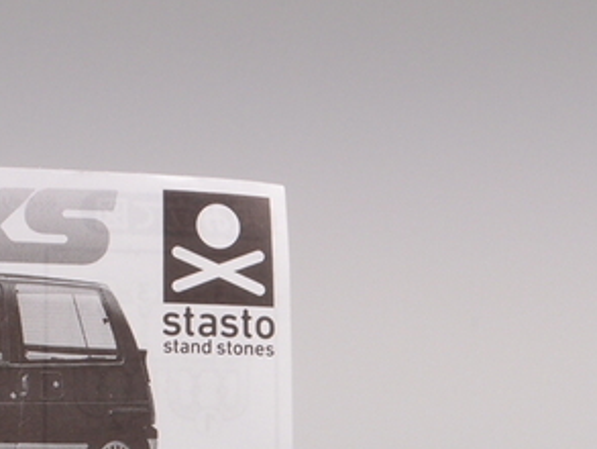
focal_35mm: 210
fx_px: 3623
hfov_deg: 9.4
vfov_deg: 7.0
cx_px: 218
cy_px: 569
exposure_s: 1/10
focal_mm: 16.63
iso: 100
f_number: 8
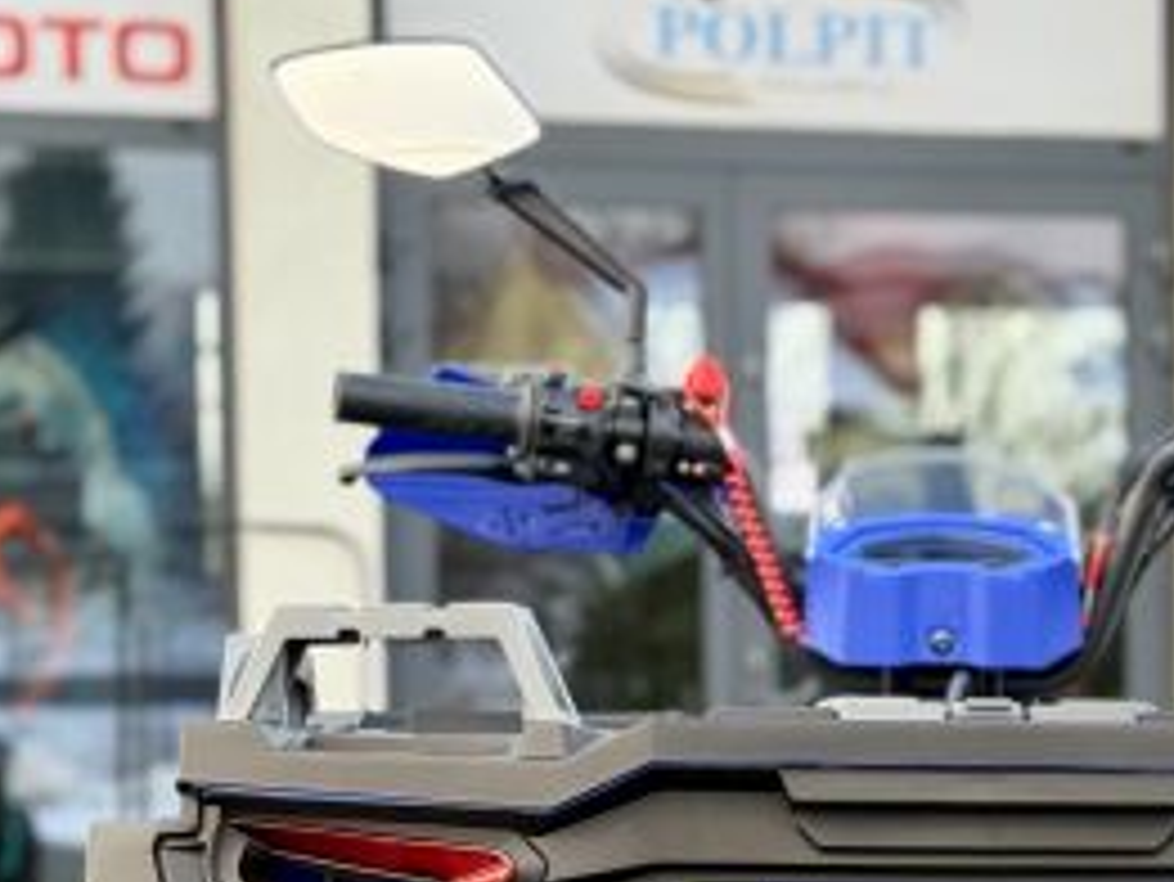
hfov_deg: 13.3
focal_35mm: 147
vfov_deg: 9.9
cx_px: 972
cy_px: 1112
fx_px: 4988
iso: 64
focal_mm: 6.76
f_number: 1.78
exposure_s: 1/122
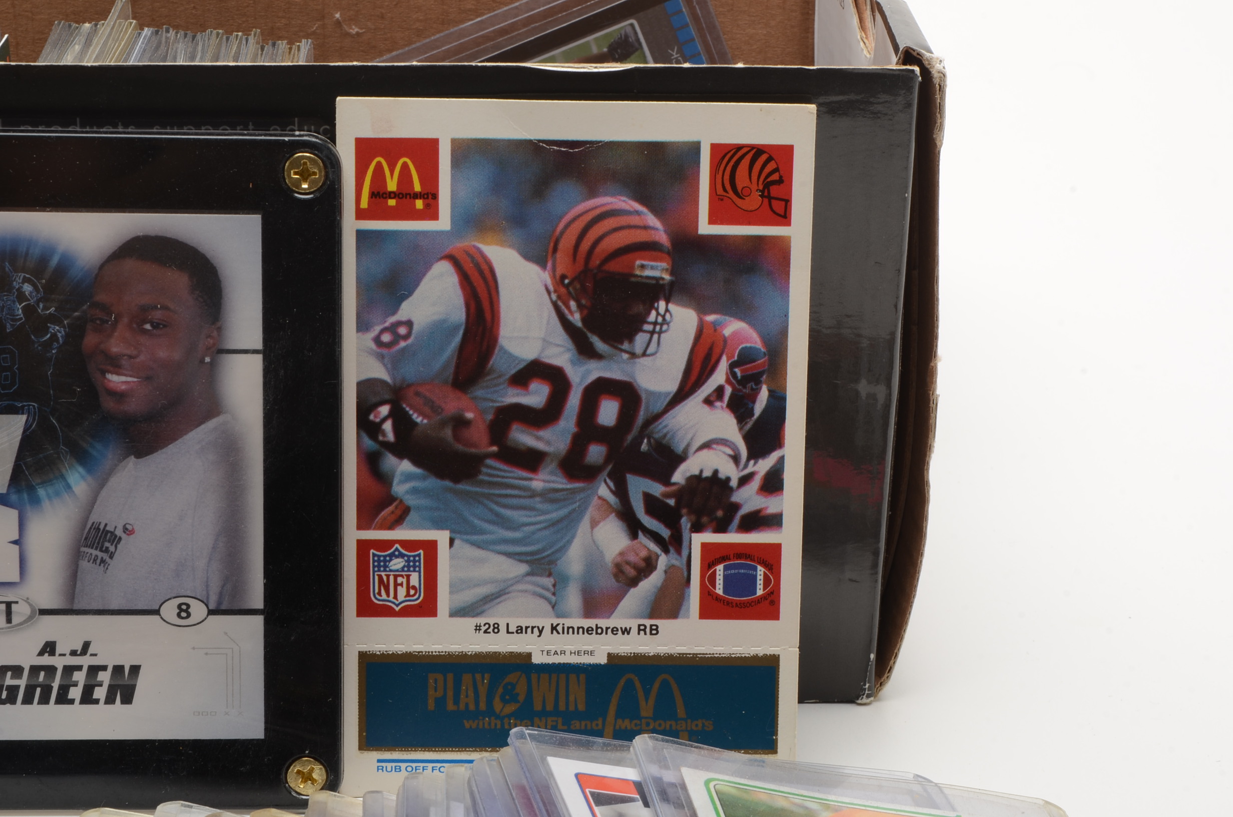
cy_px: 408
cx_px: 616
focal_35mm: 82
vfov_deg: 16.5
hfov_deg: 24.7
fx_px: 2820
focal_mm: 55
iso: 100
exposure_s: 1/160
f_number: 22
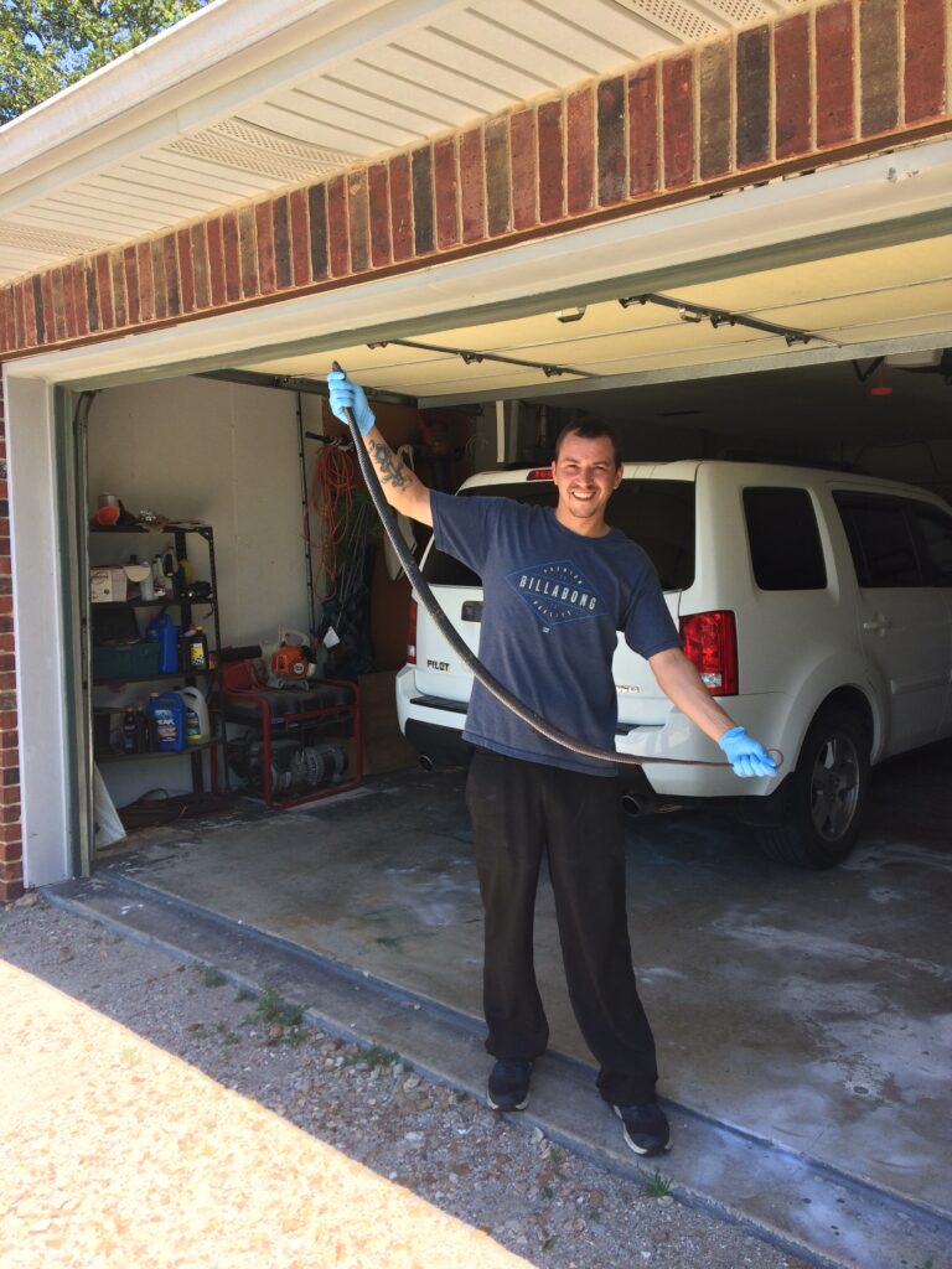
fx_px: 1063
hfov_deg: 48.2
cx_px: 476
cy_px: 634
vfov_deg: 61.7
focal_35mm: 29
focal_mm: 4.15
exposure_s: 1/466
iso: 32
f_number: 2.2
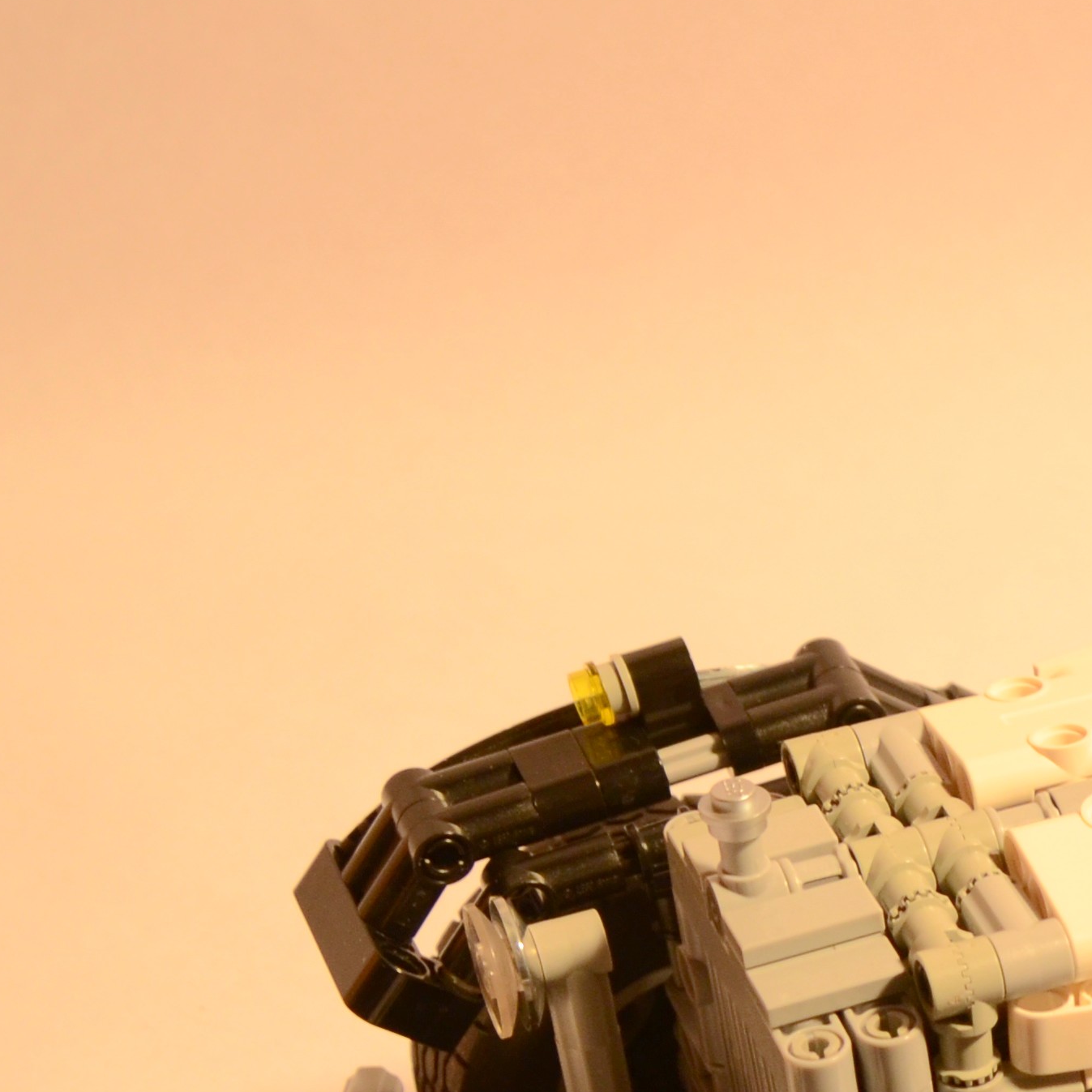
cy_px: 1168
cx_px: 1717
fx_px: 4319
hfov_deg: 13.4
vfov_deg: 14.1
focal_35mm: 121
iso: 400
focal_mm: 26
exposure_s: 1/100
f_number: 5
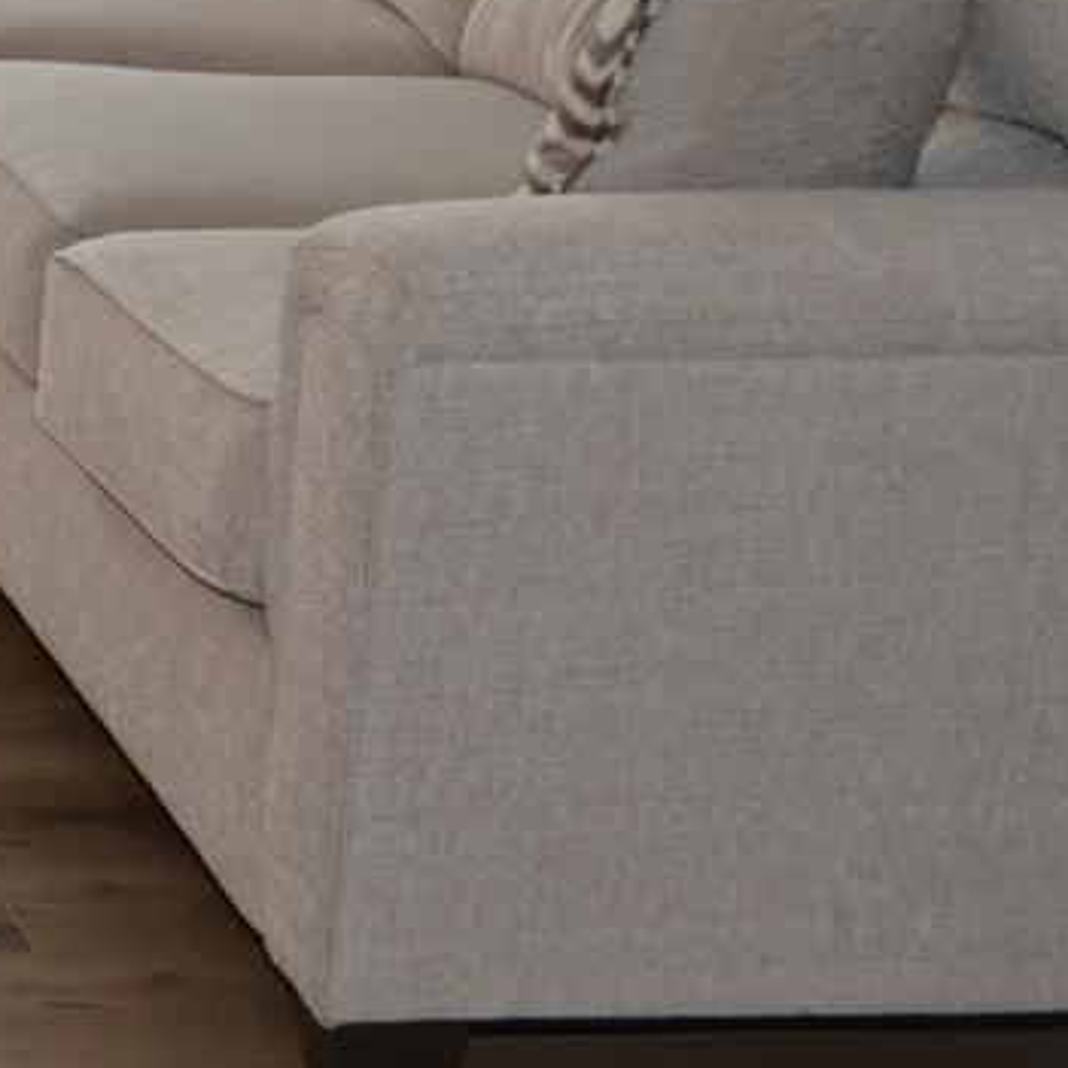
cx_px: -870
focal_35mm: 134
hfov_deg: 12.0
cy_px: 35
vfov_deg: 12.9
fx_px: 4677
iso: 280
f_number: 4
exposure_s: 1/60
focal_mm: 18
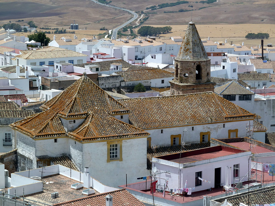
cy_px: 103
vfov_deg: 11.6
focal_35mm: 128
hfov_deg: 15.4
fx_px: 1017
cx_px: 138
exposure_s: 1/500
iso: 80
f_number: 5
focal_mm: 21
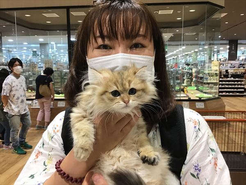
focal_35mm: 31
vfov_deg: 45.4
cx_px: 123
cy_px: 92
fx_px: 220
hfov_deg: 58.4
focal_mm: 3.3
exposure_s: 1/30
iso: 80
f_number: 2.4
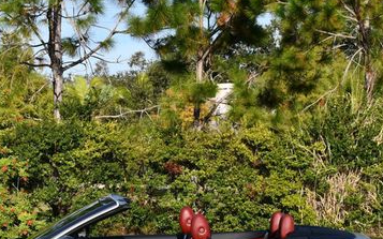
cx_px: 131
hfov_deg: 17.8
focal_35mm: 117
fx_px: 1221
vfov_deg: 11.1
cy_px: 198
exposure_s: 1/320
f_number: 9
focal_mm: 32
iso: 100
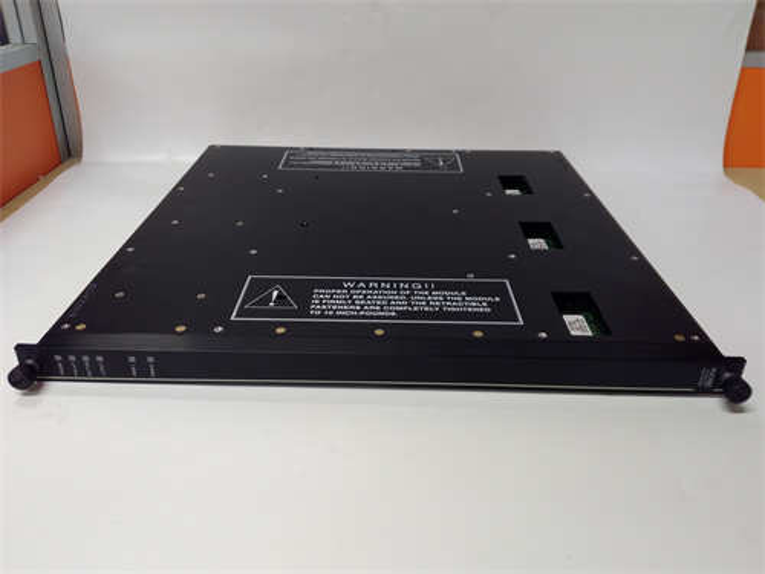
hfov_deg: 65.3
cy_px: 287
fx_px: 597
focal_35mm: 27
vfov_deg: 51.4
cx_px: 382
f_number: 2
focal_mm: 3.79
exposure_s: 1/33
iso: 194
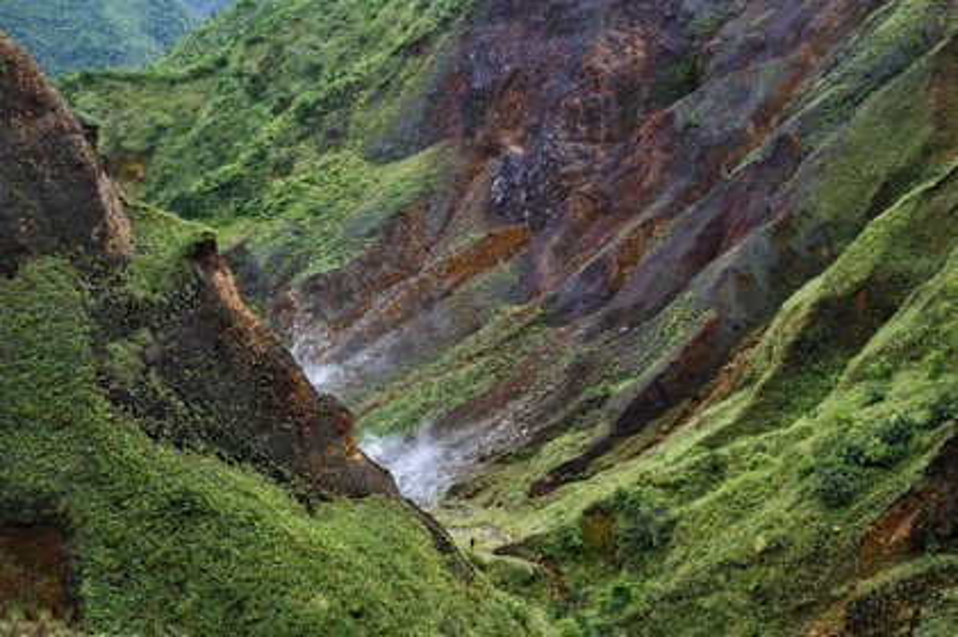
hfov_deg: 48.5
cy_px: 318
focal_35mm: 40
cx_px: 479
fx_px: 1064
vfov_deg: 33.3
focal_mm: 40
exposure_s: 1/80
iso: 200
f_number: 9
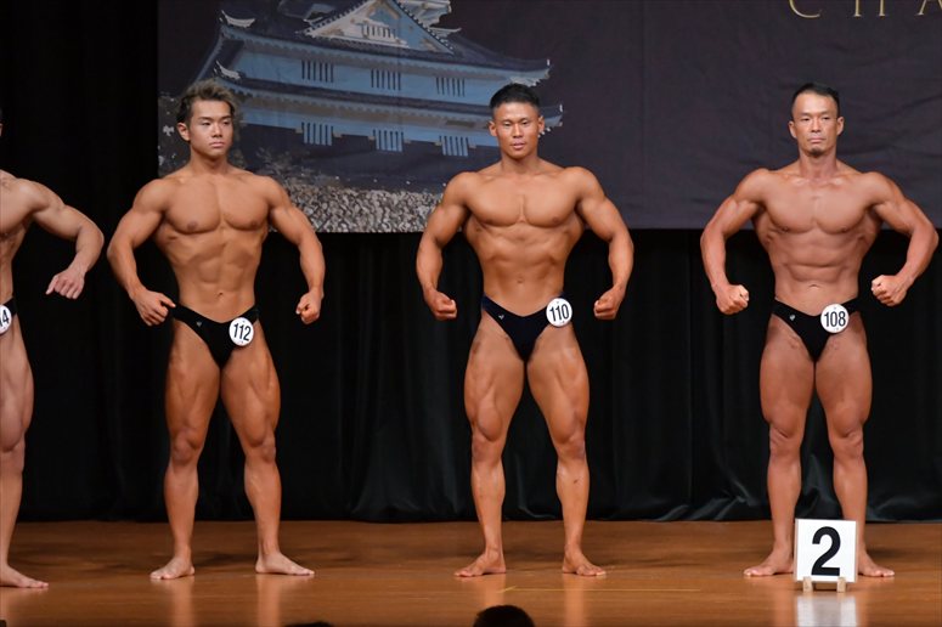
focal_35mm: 270
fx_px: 7062
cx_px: 471
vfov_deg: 5.1
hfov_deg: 7.6
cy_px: 314
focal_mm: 180
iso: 5000
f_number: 5.6
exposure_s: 1/400
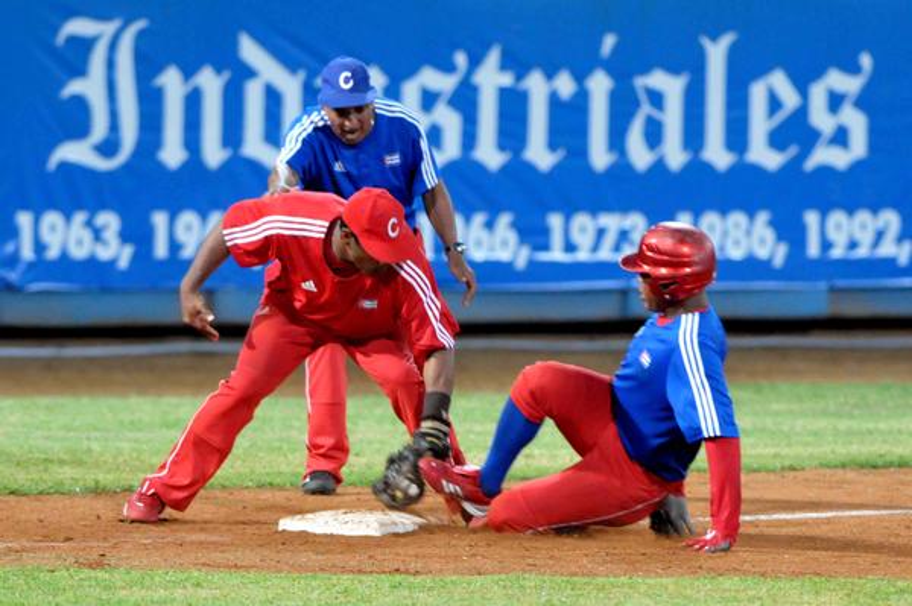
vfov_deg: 3.0
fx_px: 11390
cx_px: 456
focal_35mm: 450
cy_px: 303
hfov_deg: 4.6
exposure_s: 1/320
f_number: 3.5
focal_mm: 300
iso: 2500
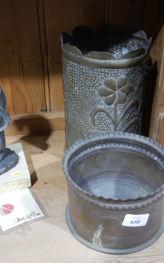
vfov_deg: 46.2
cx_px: 98
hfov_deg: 29.8
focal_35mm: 43
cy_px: 130
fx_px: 308
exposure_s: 1/60
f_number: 4.5
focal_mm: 20
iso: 1250
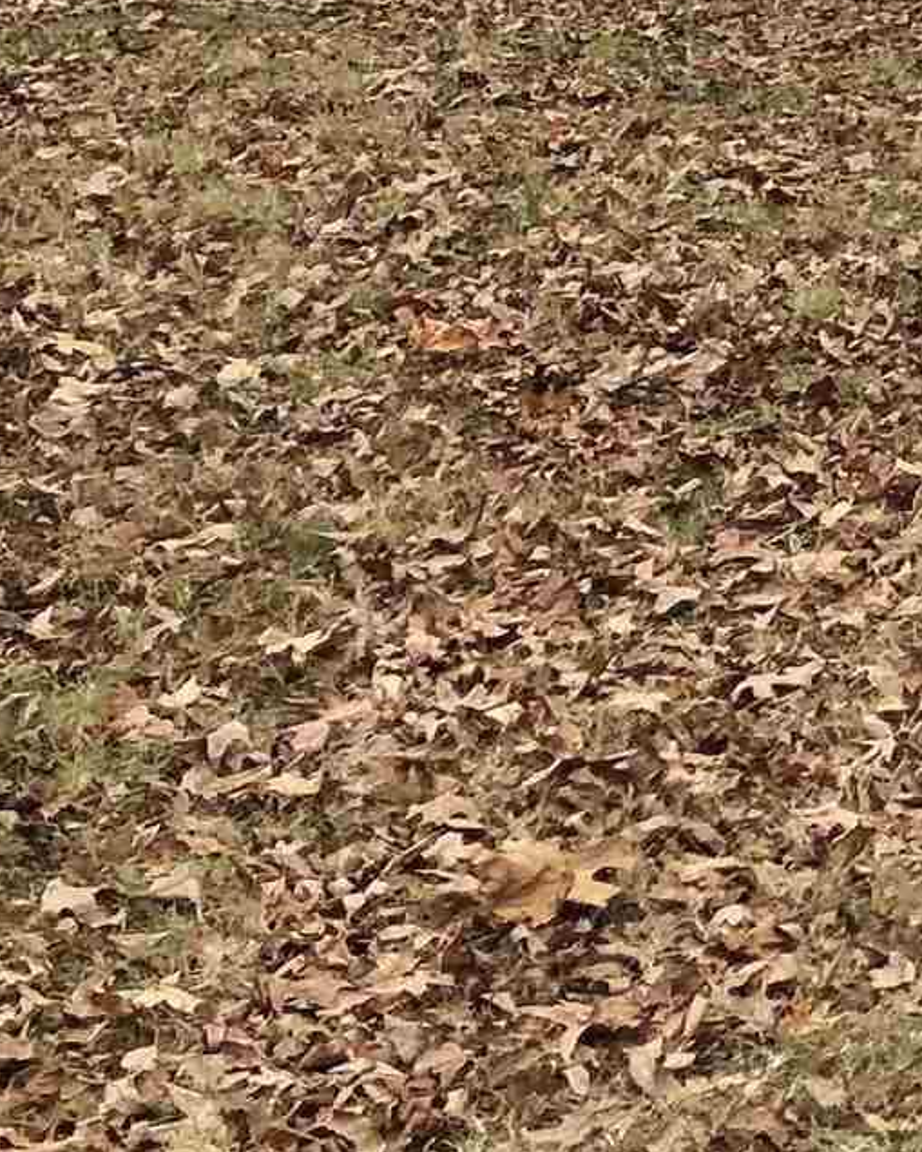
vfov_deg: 13.7
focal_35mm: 132
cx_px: 2377
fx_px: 4501
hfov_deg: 9.9
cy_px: -609
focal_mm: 3.99
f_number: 1.8
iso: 20
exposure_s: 1/233
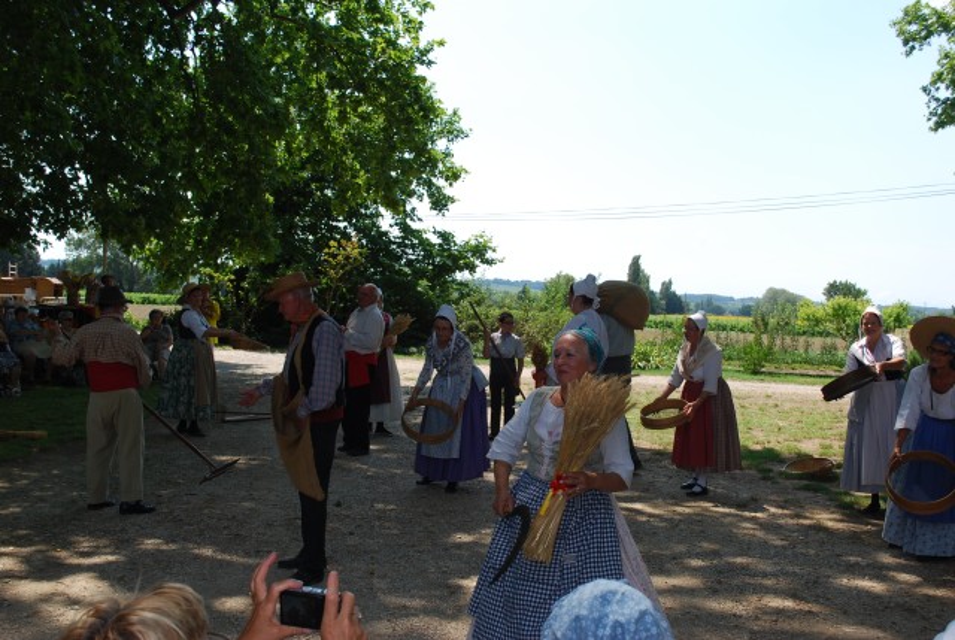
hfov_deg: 46.3
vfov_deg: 32.0
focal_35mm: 42
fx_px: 1116
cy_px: 320
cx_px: 478
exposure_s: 1/200
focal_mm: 28
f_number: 6.3
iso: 100
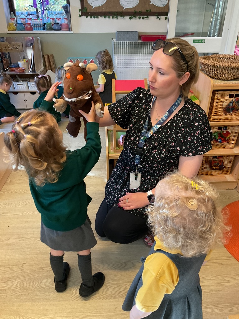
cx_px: 120
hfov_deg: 48.2
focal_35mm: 29
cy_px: 160
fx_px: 267
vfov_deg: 61.7
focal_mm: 3
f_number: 1.8
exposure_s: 1/50
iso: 80
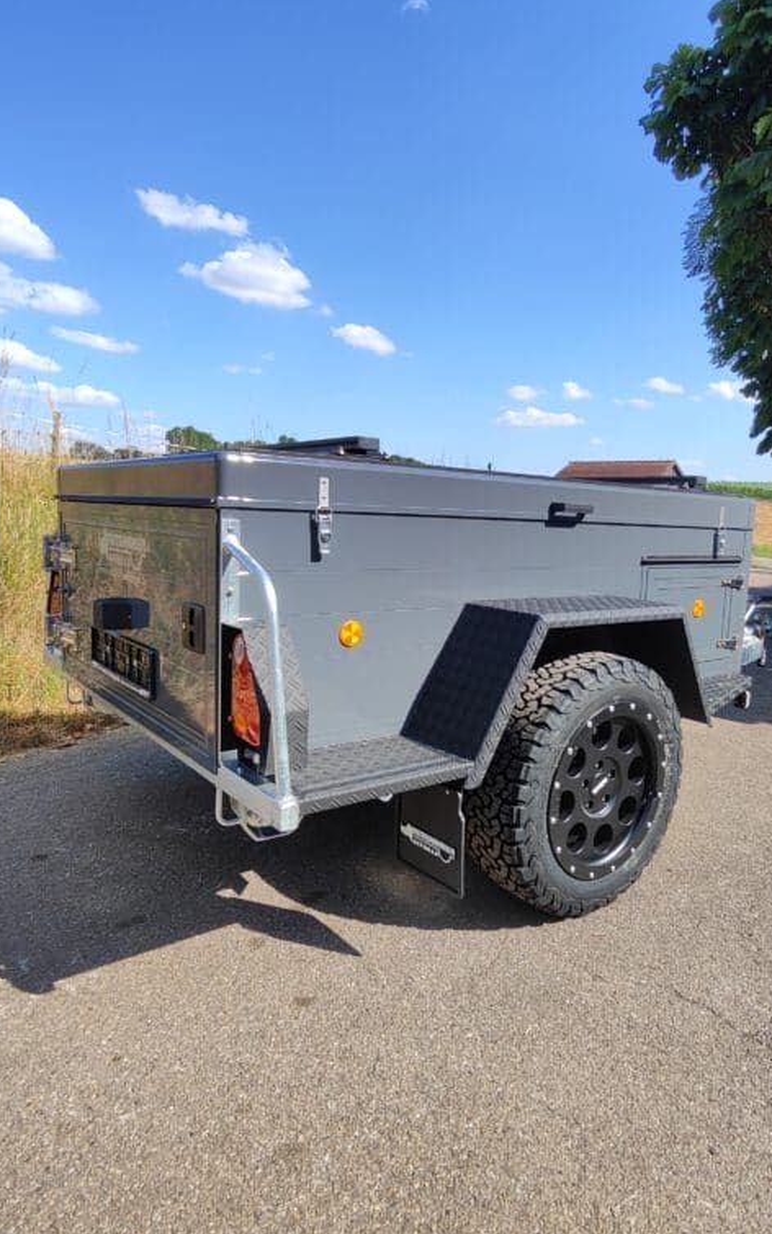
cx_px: 458
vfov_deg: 77.2
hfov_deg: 52.7
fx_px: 774
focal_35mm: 23
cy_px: 611
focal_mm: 2.13
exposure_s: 1/659
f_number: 2.4
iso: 50
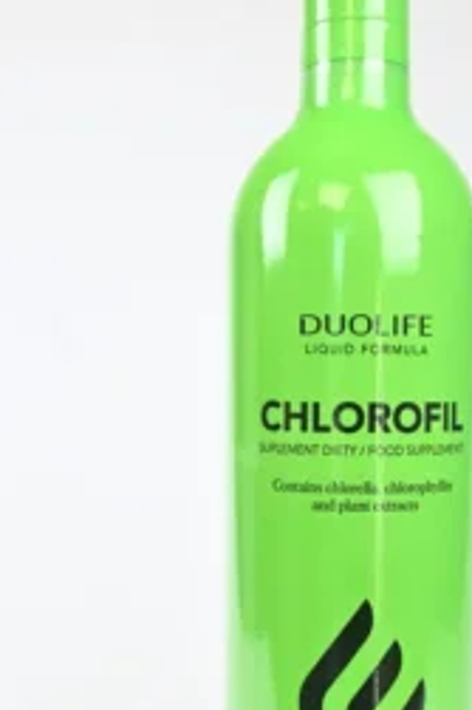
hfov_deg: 21.8
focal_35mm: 62
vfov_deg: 32.4
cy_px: 407
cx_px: 328
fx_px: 1219
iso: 320
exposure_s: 1/60
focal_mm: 23
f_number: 6.3
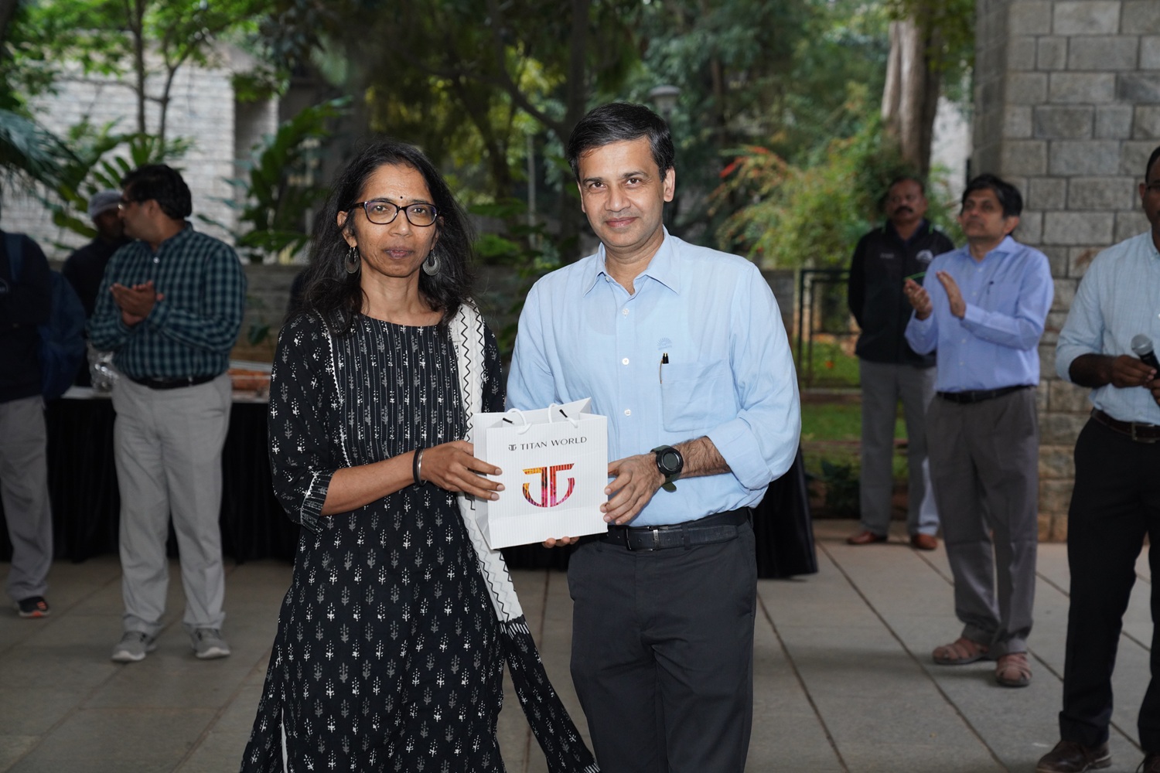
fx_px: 1933
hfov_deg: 33.4
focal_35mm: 60
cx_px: 580
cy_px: 386
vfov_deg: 22.6
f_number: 4
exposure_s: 1/160
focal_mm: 60
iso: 1600
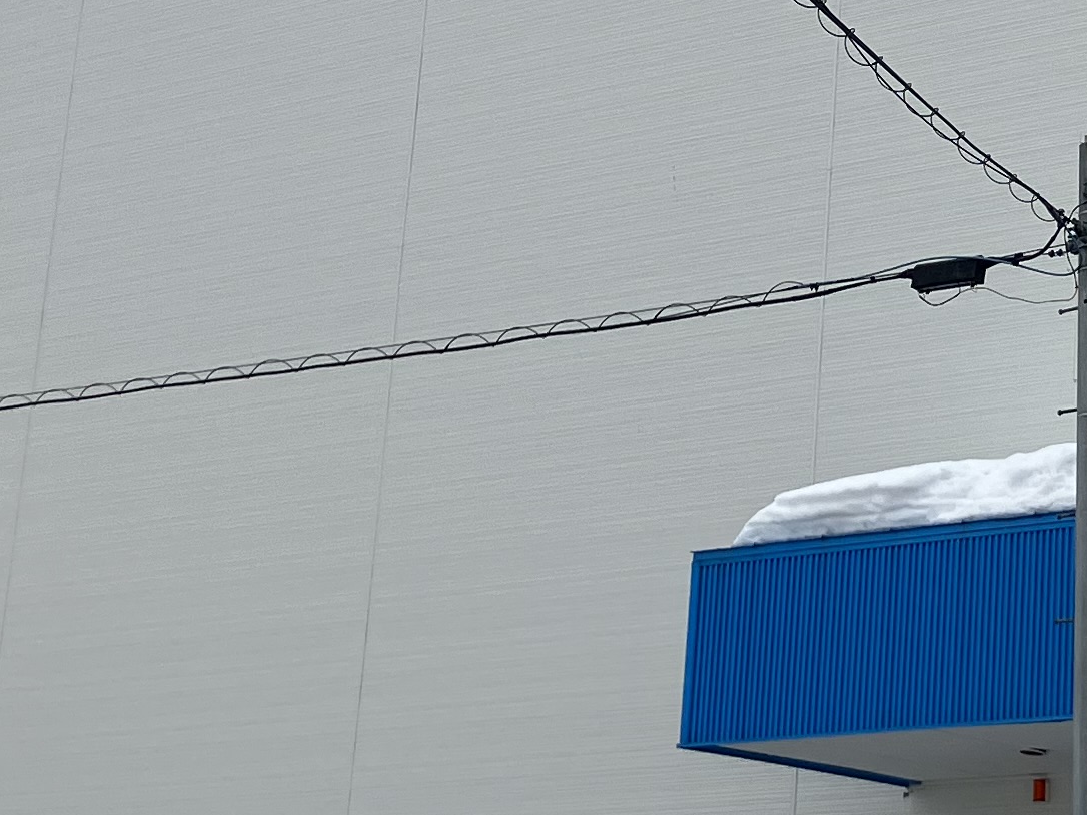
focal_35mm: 104
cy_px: 173
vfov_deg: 14.2
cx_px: 1133
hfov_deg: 18.3
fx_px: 3265
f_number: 1.8
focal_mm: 3.99
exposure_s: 1/1567
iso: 32
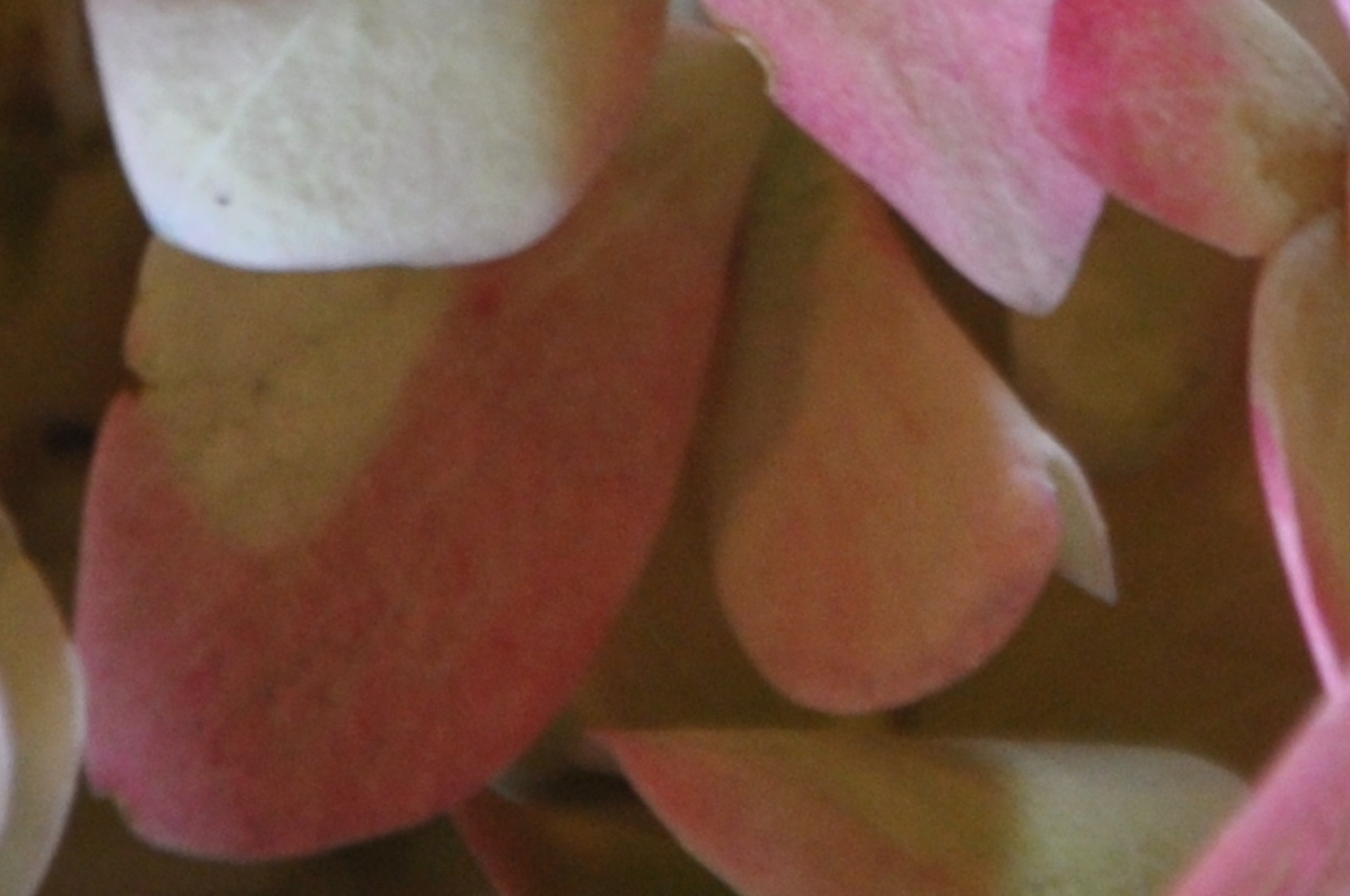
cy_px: -802
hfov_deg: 3.1
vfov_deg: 2.1
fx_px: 24743
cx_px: 1047
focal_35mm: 661
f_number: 5.6
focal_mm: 85
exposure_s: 1/30
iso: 560
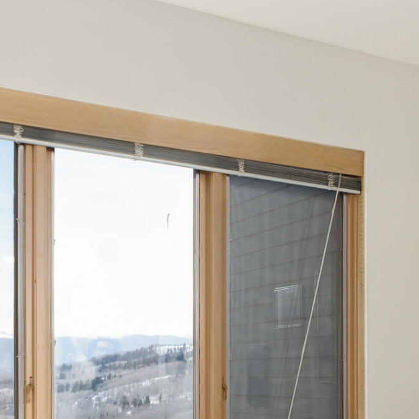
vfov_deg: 25.5
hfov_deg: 25.0
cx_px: 437
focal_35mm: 65
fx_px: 890
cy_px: 389
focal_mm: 17
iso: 160
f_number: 7.1
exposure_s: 1/25
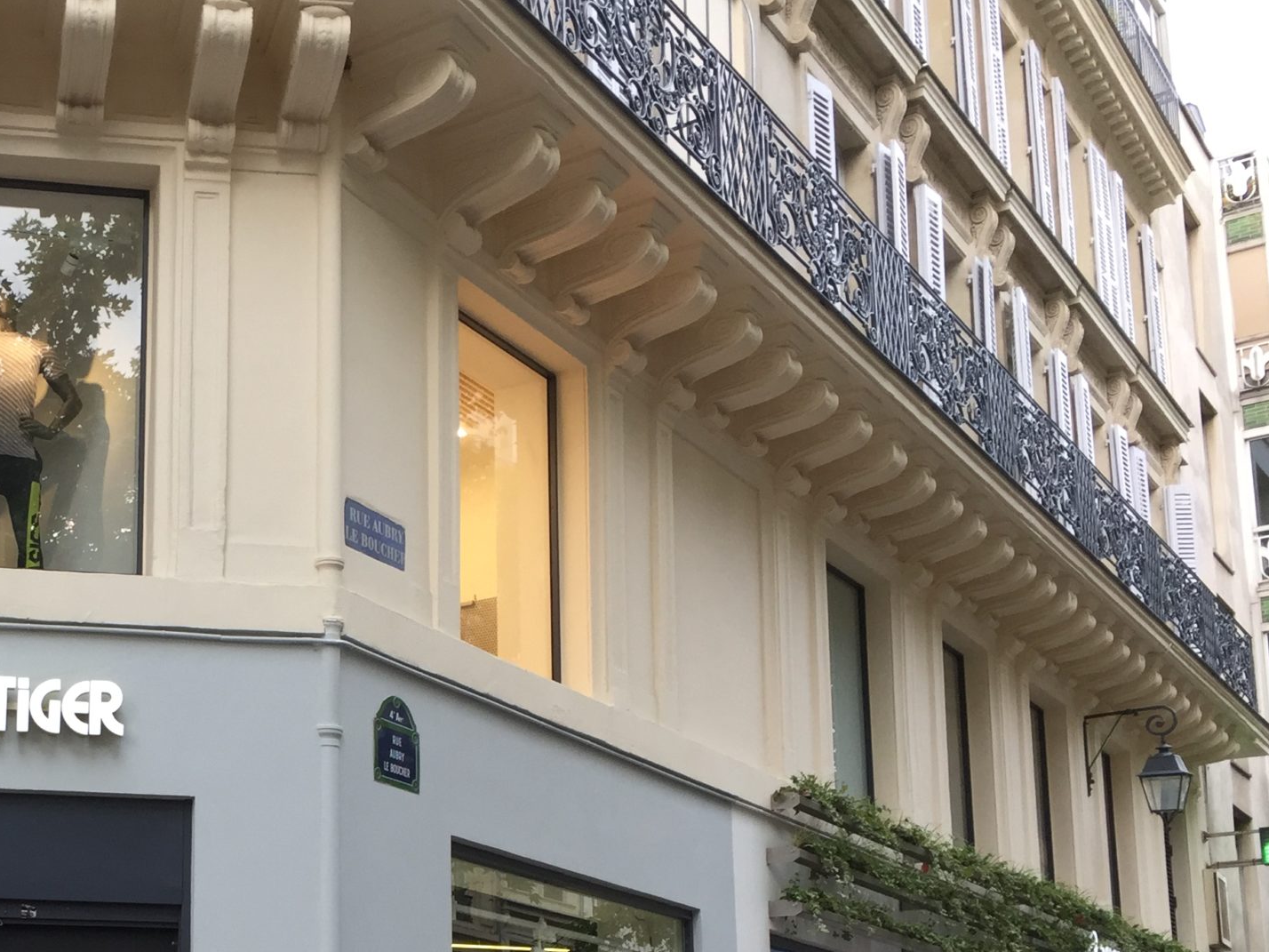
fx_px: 1906
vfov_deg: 27.1
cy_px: 838
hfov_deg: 35.0
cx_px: 160
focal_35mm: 52
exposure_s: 1/100
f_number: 2.2
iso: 50
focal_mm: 4.15
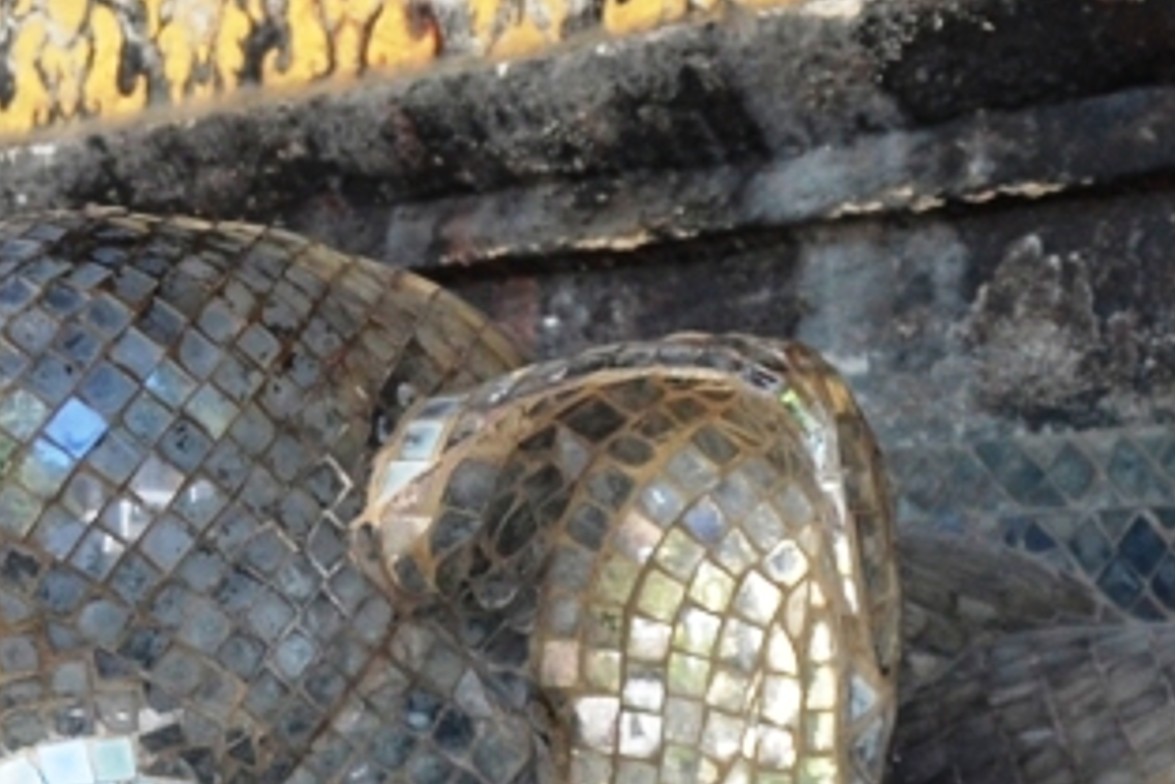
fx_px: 4970
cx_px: -8
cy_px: 413
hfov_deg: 13.3
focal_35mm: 152
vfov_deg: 9.0
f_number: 5.6
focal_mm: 23
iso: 400
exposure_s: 1/125
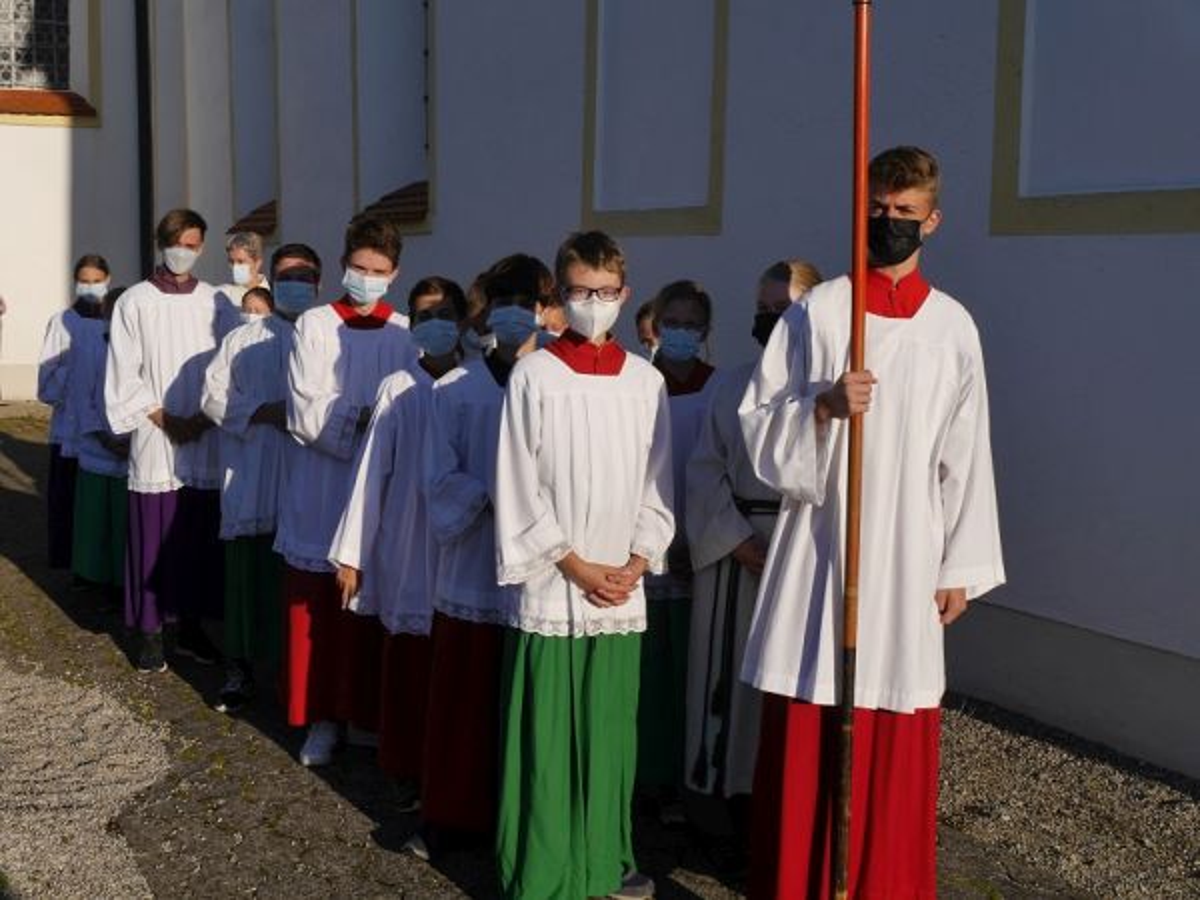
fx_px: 1733
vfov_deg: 29.1
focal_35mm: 50
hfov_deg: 38.2
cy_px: 450
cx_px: 600
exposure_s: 1/400
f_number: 10
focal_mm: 25
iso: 160
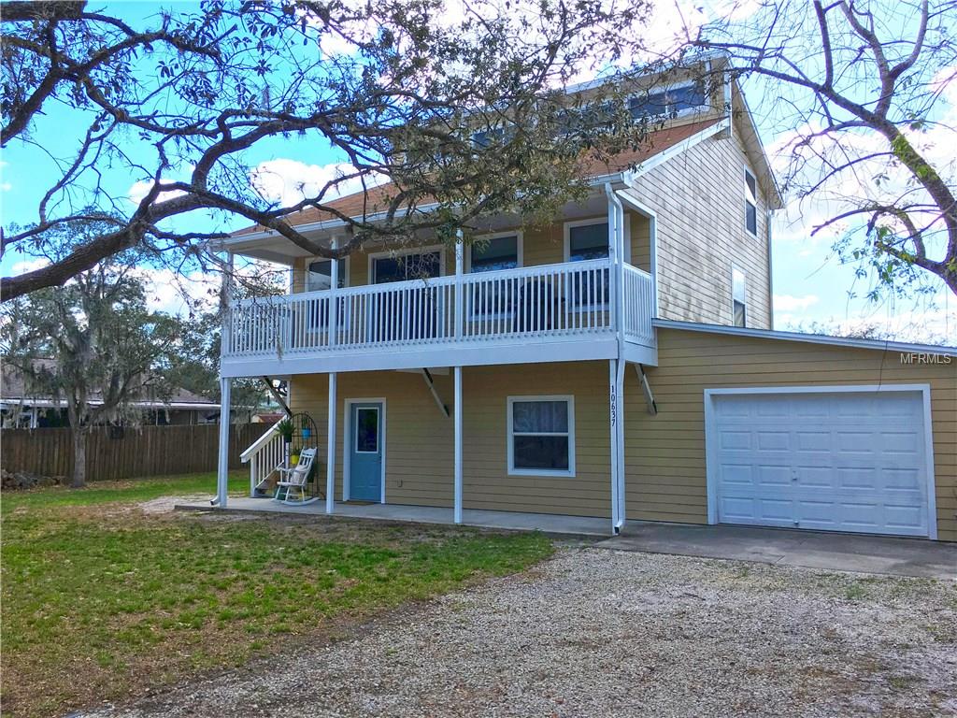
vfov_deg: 48.2
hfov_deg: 61.7
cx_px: 478
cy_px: 359
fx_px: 802
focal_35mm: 29
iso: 25
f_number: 2.2
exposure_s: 1/1131
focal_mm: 4.15
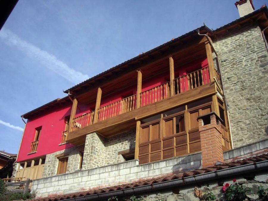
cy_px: 100
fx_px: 294
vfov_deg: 37.7
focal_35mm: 38
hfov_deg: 49.0
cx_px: 134
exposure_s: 1/320
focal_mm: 6.2
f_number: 4.3
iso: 64
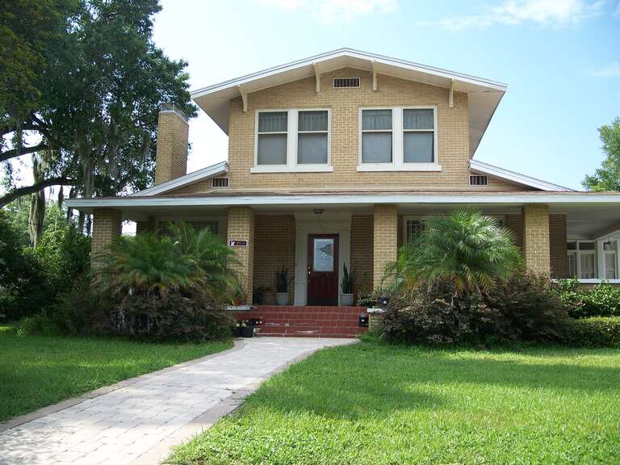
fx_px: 663
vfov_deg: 38.7
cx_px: 310
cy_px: 232
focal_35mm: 37
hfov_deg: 50.1
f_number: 2.8
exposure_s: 1/400
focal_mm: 7.8
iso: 64
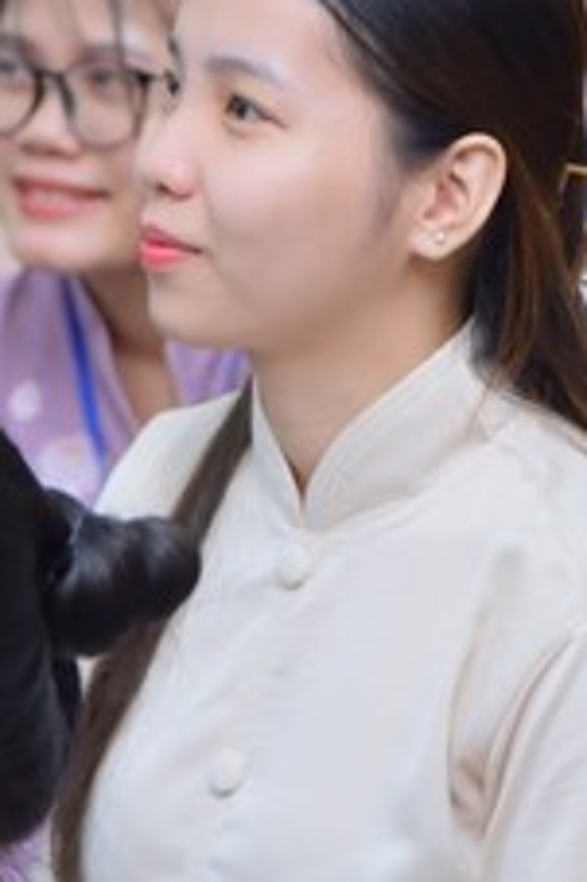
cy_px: 237
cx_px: 255
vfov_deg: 6.0
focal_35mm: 343
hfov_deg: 4.0
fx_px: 8401
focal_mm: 120
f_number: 4
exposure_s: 1/125
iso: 1250
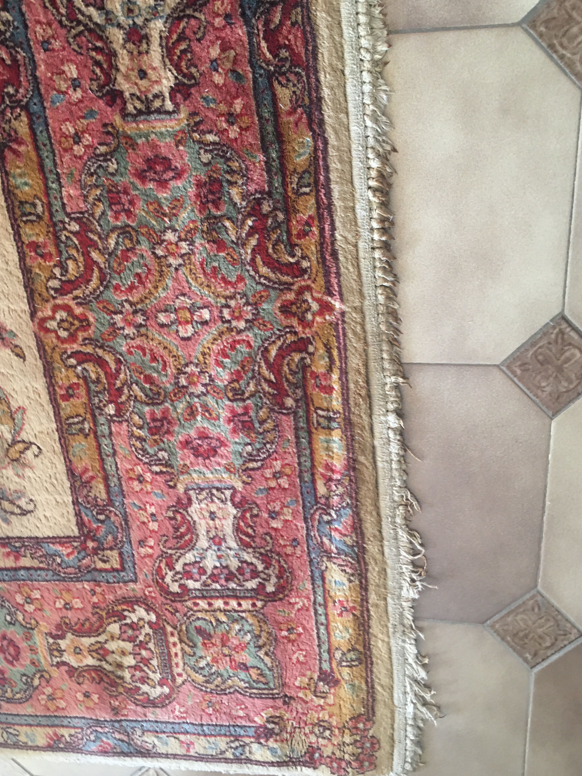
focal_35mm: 32
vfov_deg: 56.8
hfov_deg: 44.2
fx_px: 717
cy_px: 372
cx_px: 288
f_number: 2.2
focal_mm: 4.15
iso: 80
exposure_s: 1/17
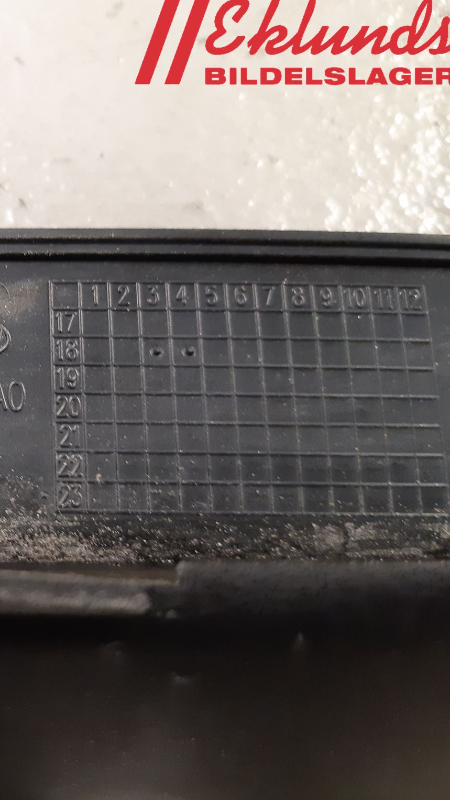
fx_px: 806
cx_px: -80
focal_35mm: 38
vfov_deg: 52.8
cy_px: 398
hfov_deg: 27.7
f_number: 1.7
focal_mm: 3.93
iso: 250
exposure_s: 1/33
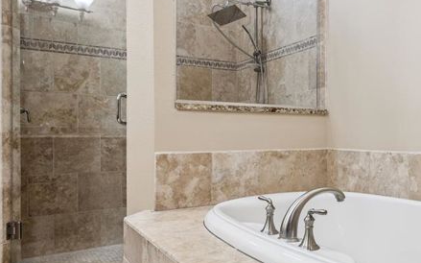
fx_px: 413
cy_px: 133
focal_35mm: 36
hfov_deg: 51.0
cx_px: 331
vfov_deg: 35.3
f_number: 9
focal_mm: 22
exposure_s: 1/25
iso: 400
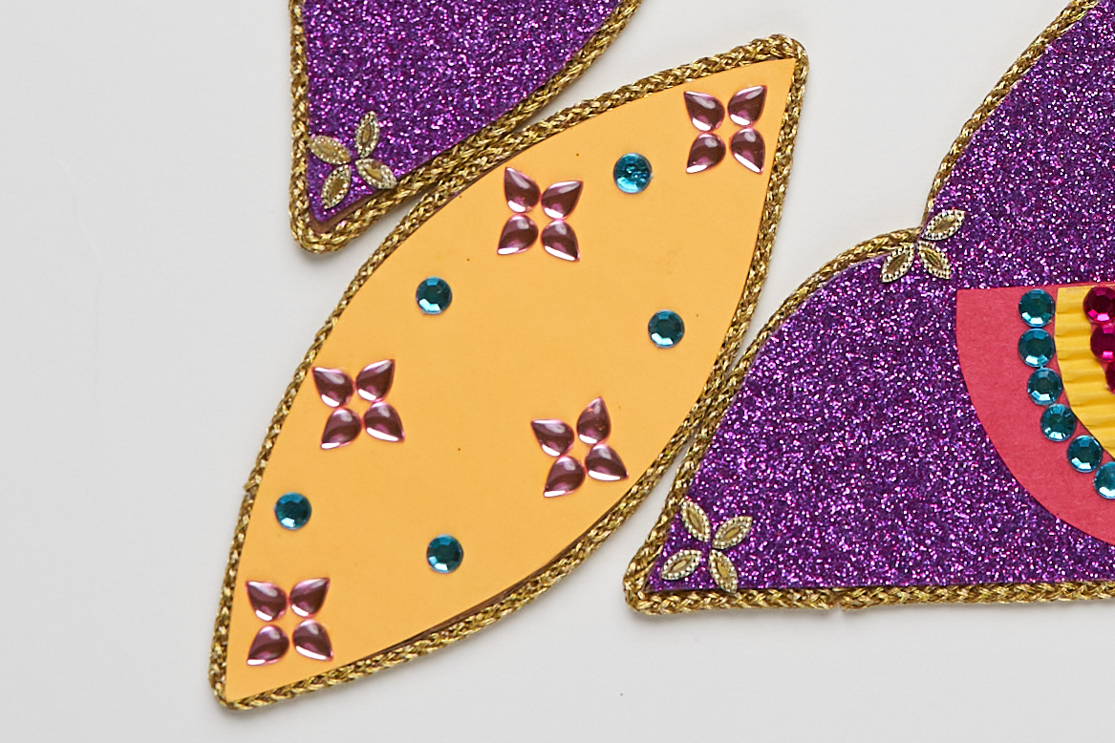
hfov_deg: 11.3
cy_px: -281
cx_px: 1146
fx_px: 5575
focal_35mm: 180
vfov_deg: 7.5
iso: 500
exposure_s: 1/50
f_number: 5
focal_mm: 35
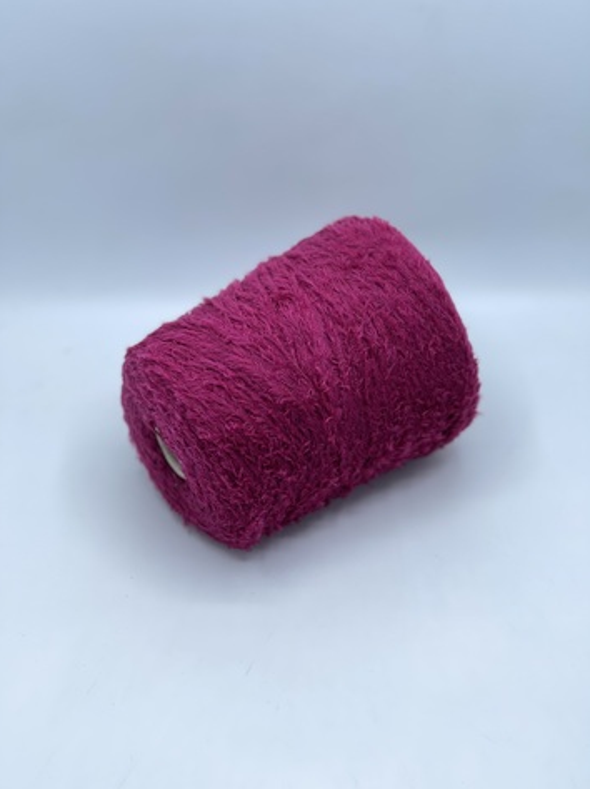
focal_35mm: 65
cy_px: 392
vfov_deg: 29.8
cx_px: 295
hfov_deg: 22.6
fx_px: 1479
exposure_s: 1/137
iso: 20
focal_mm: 7.5
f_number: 2.2
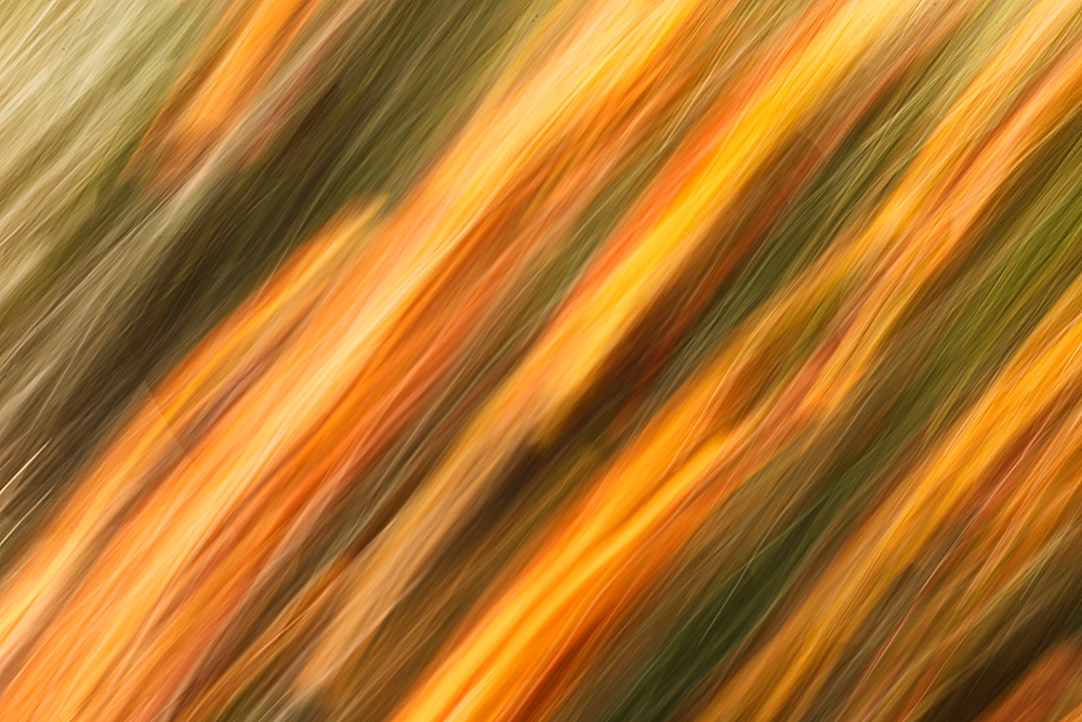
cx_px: 541
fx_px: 4058
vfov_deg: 10.2
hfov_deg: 15.2
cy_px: 361
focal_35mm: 135
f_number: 22
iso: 50
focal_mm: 135
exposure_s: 1
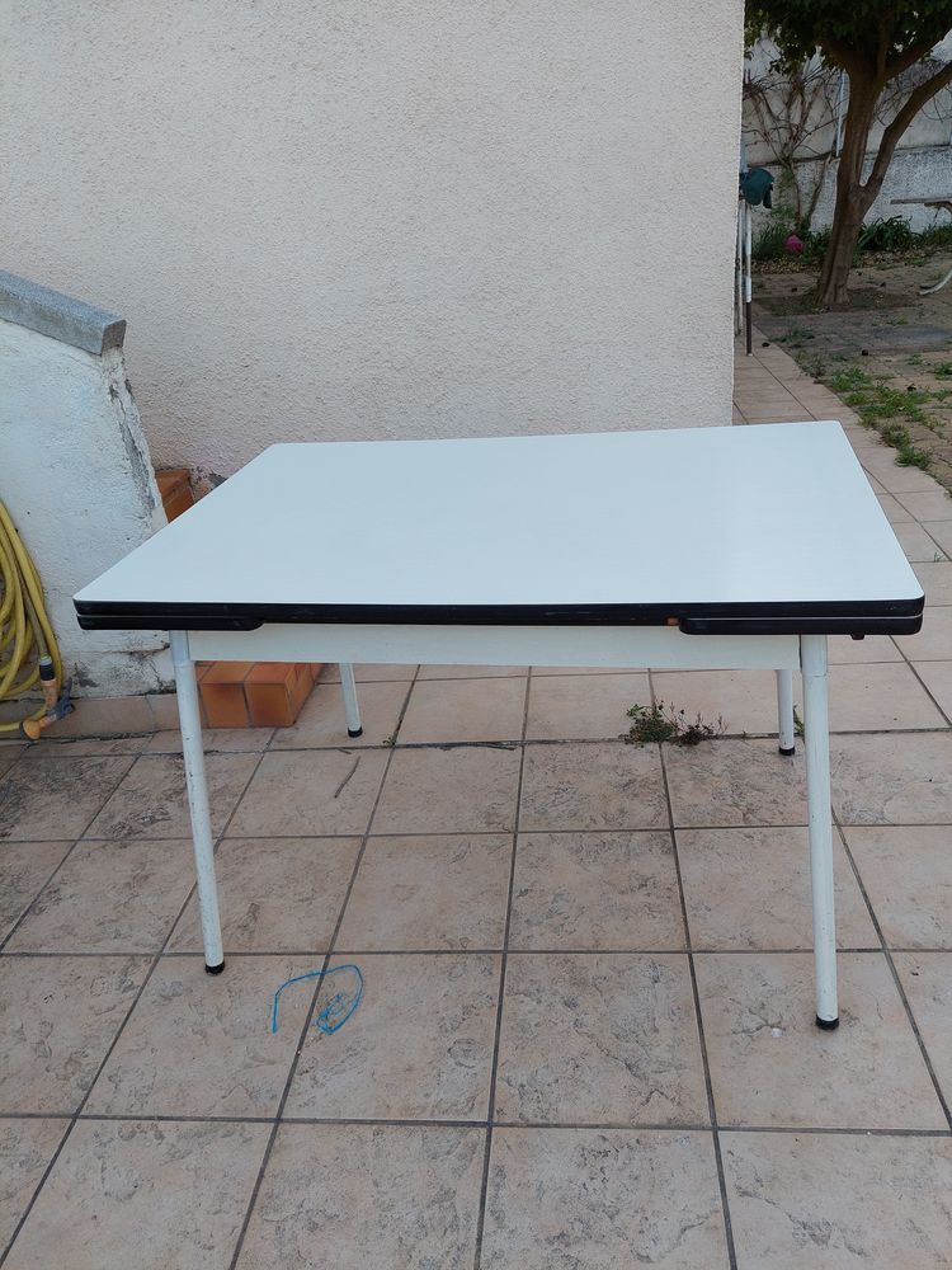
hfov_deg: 56.8
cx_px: 476
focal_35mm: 24
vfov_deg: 71.6
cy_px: 635
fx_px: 880
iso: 40
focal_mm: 5.23
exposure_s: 1/300
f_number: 1.8
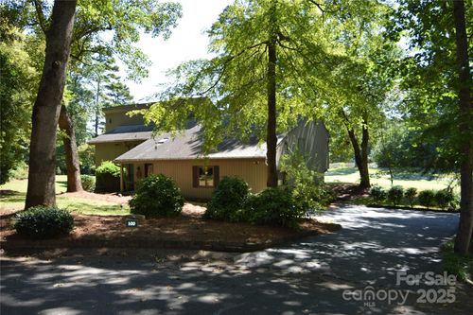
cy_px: 158
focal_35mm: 28
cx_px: 236
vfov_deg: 45.6
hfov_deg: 64.6
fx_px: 374
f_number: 5.6
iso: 110
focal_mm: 19
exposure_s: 1/125
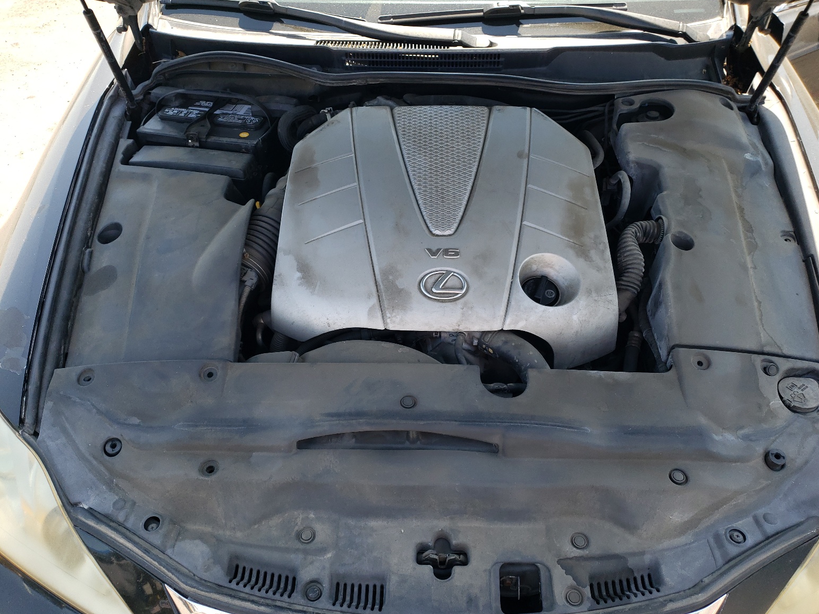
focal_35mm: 27
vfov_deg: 51.4
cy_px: 312
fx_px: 639
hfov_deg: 65.3
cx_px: 425
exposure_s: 1/476
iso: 50
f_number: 1.5
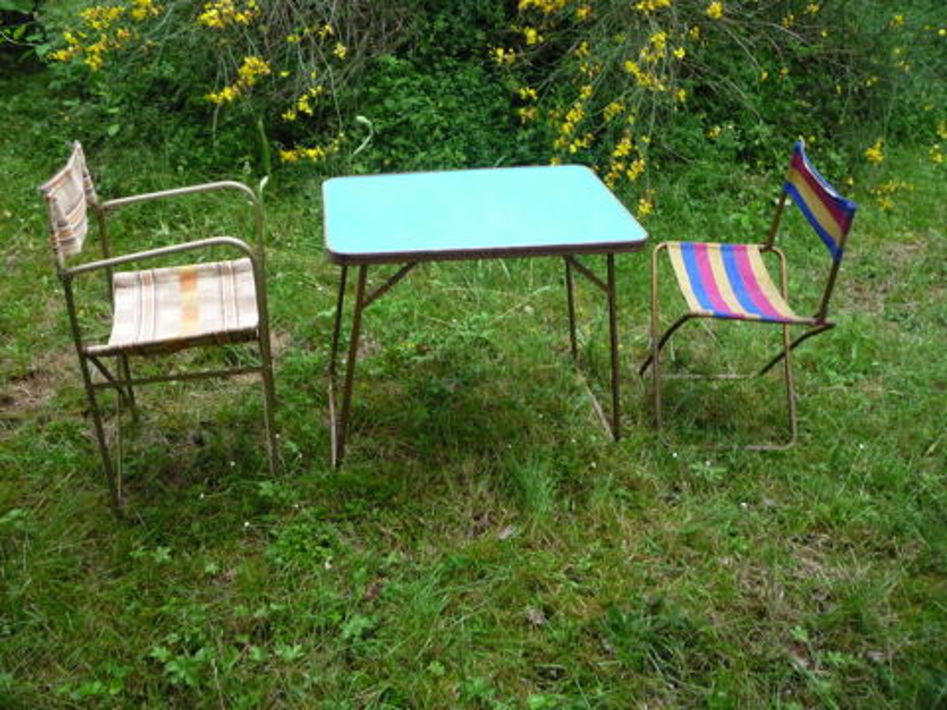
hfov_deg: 60.0
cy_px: 355
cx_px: 474
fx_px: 821
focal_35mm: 30
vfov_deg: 46.8
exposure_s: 1/25
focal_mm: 5.2
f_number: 3.3
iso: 400
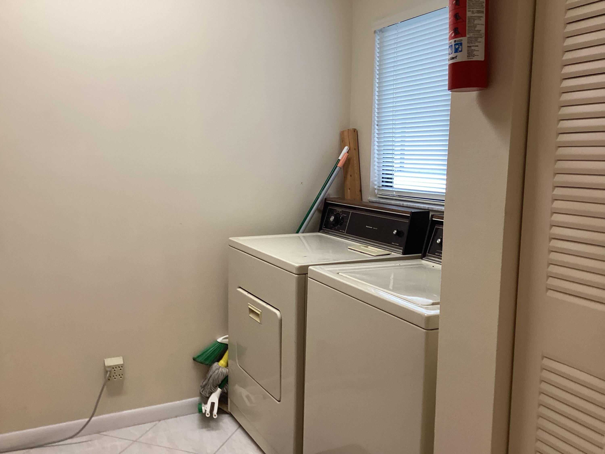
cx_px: 302
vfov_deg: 45.4
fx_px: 542
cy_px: 227
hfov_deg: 58.4
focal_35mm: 31
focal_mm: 3.3
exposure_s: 1/60
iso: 64
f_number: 2.4
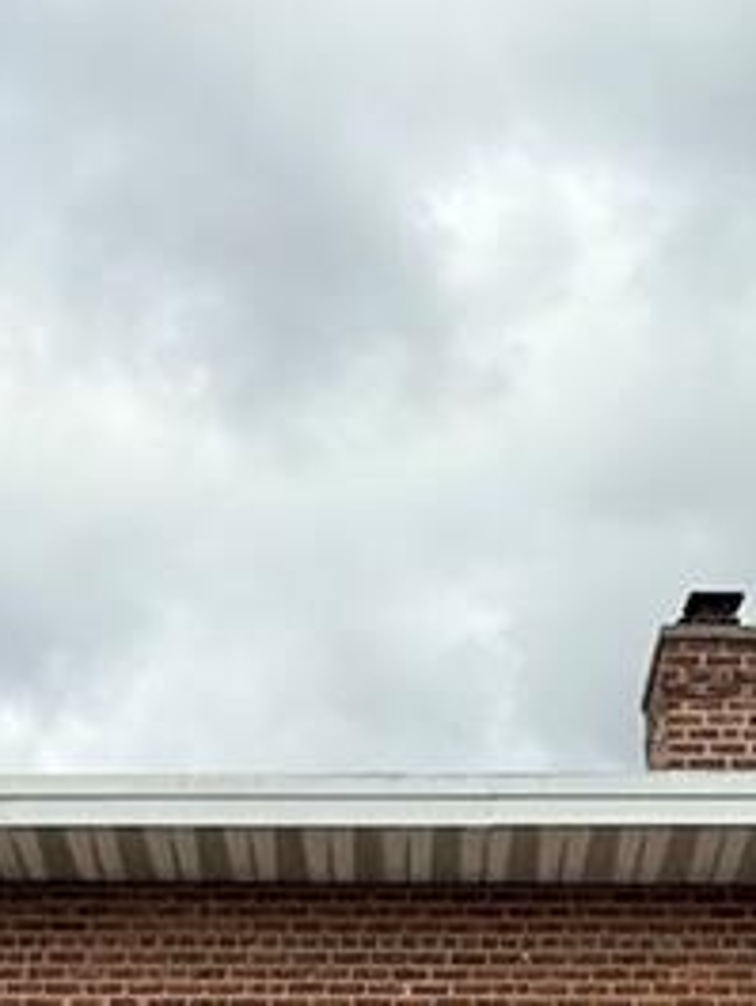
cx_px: 406
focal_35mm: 81
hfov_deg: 18.2
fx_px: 2357
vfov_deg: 22.7
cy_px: 1116
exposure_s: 1/1961
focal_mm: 2.22
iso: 50
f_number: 2.2
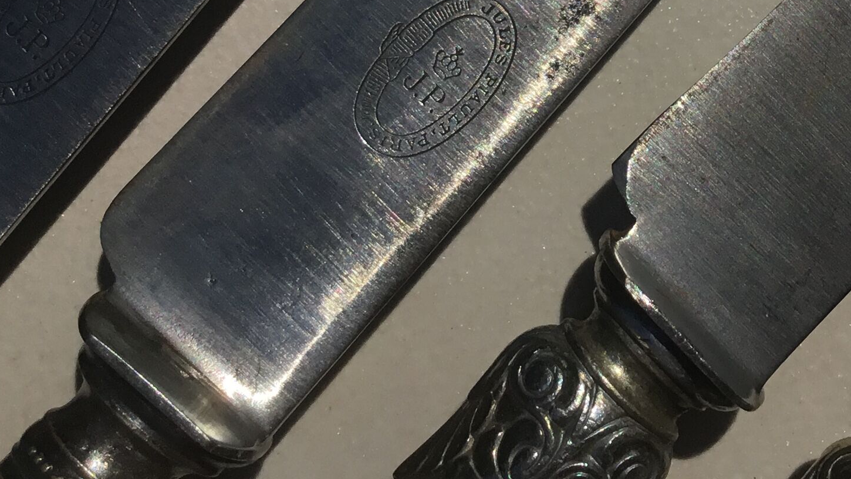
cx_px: 757
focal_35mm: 76
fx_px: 1715
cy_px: -183
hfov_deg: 27.0
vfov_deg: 15.0
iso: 25
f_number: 2.4
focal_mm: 3.3
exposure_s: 1/6803
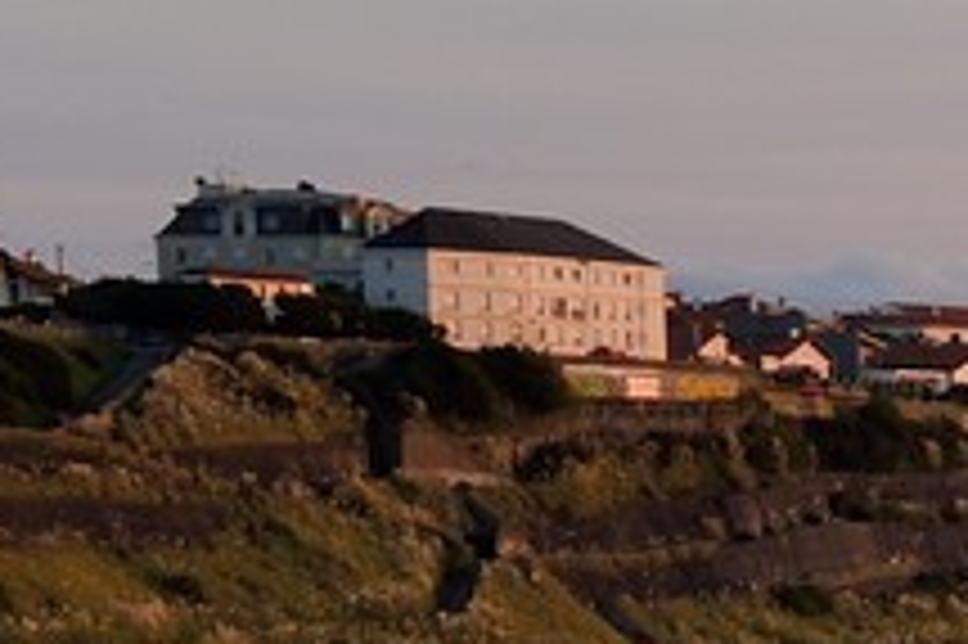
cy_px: 1347
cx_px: 3354
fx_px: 7012
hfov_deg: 6.8
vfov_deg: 5.1
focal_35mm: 261
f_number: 8
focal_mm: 35
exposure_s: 1/80
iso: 200
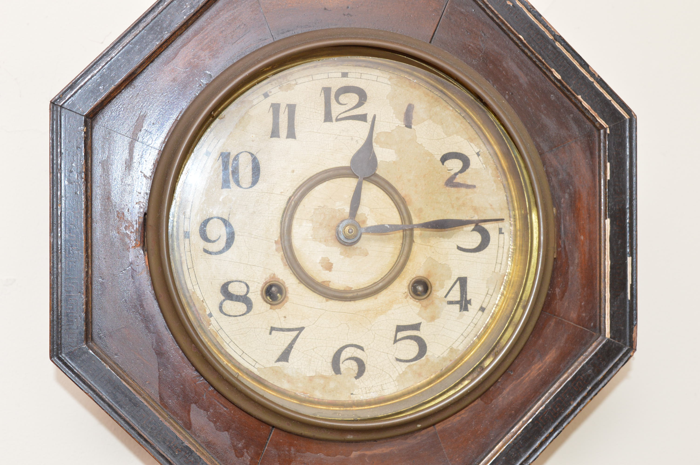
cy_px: 232
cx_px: 350
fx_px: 1107
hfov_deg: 35.1
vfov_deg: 23.7
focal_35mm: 57
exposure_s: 1/60
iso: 400
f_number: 7.1
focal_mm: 38
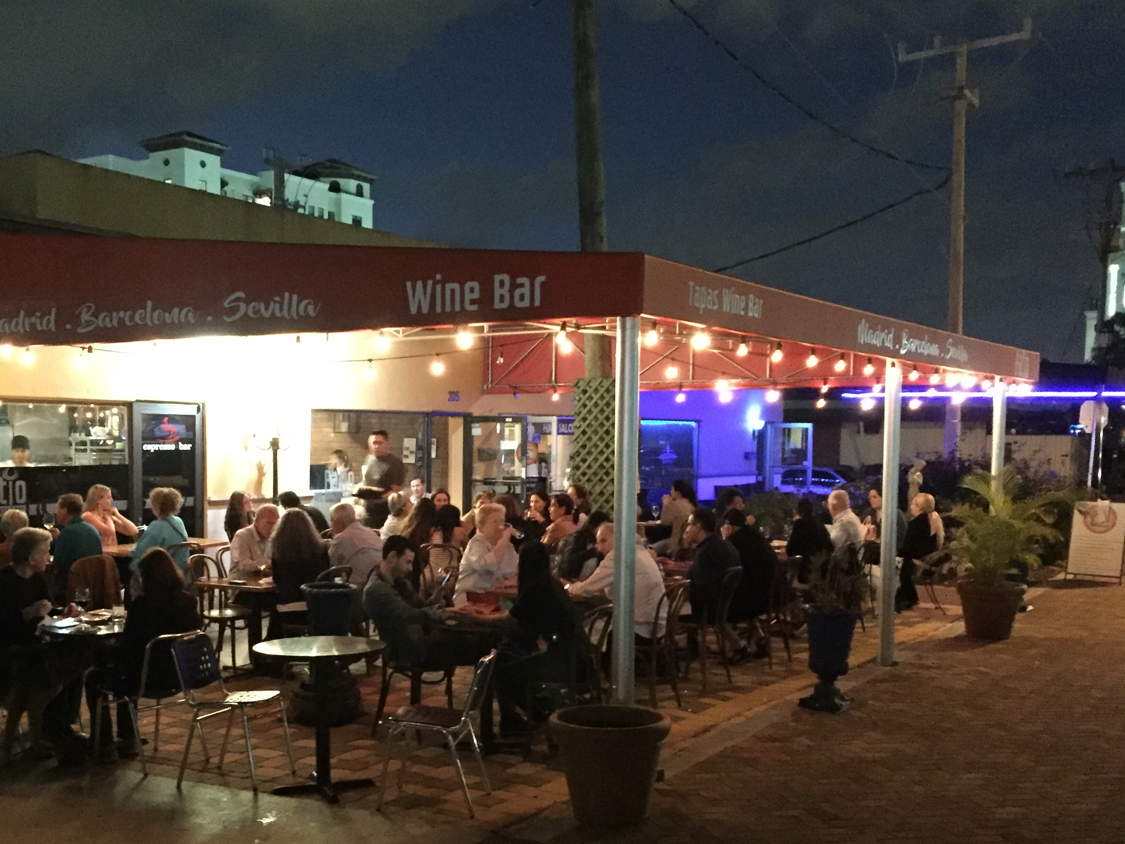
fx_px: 1300
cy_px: 542
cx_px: 425
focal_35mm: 40
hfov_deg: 46.4
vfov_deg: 35.7
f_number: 2.2
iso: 2000
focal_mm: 4.15
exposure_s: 1/15
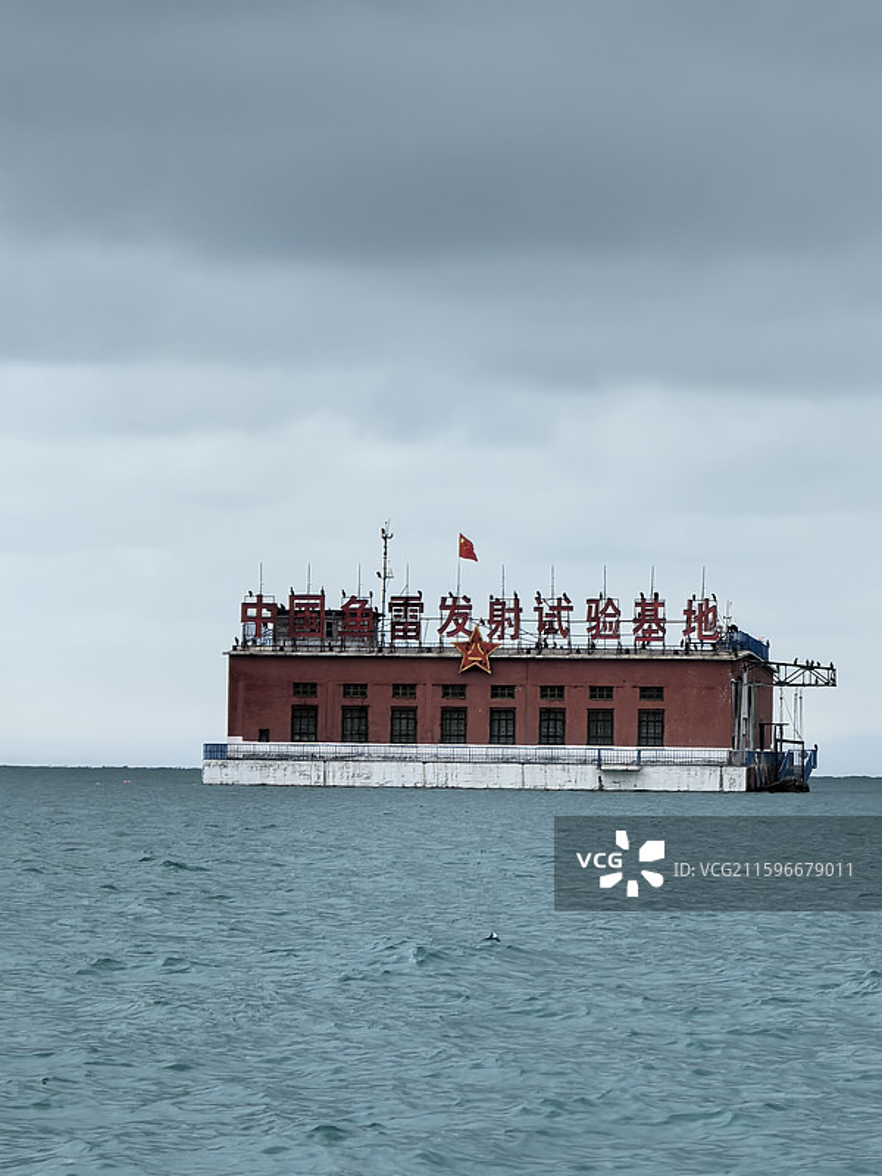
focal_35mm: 229
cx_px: 441
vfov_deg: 8.6
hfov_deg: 6.5
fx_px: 7780
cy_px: 588
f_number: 2.1
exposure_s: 1/476
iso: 50
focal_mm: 15
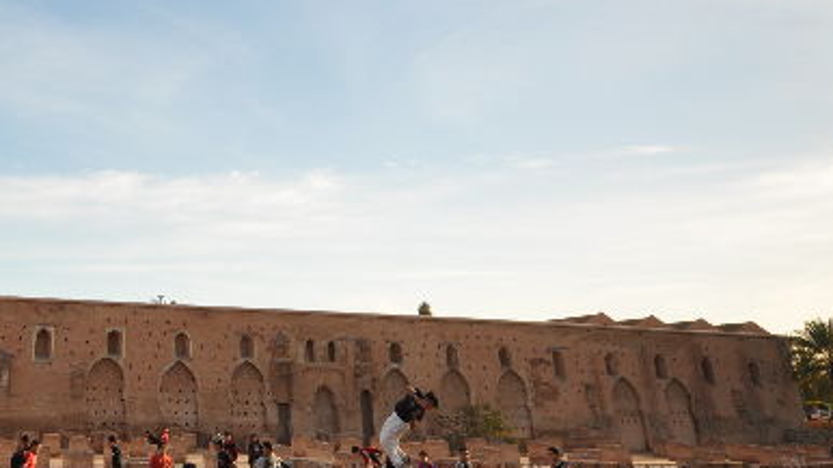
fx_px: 928
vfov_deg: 27.8
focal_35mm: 42
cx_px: 71
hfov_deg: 43.8
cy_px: 93
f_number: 7.1
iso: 200
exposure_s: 1/200
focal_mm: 14
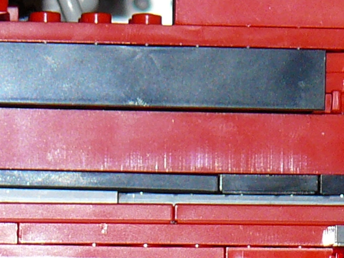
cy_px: 22
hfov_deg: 4.6
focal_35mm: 427
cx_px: 66
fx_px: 4244
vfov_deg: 3.5
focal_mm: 14.9
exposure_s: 1/30
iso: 100
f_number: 3.2
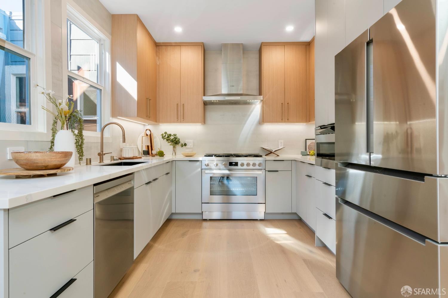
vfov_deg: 67.4
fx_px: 224
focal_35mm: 18
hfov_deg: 90.0
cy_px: 149
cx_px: 224
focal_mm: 18
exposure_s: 1/3
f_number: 16
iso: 320
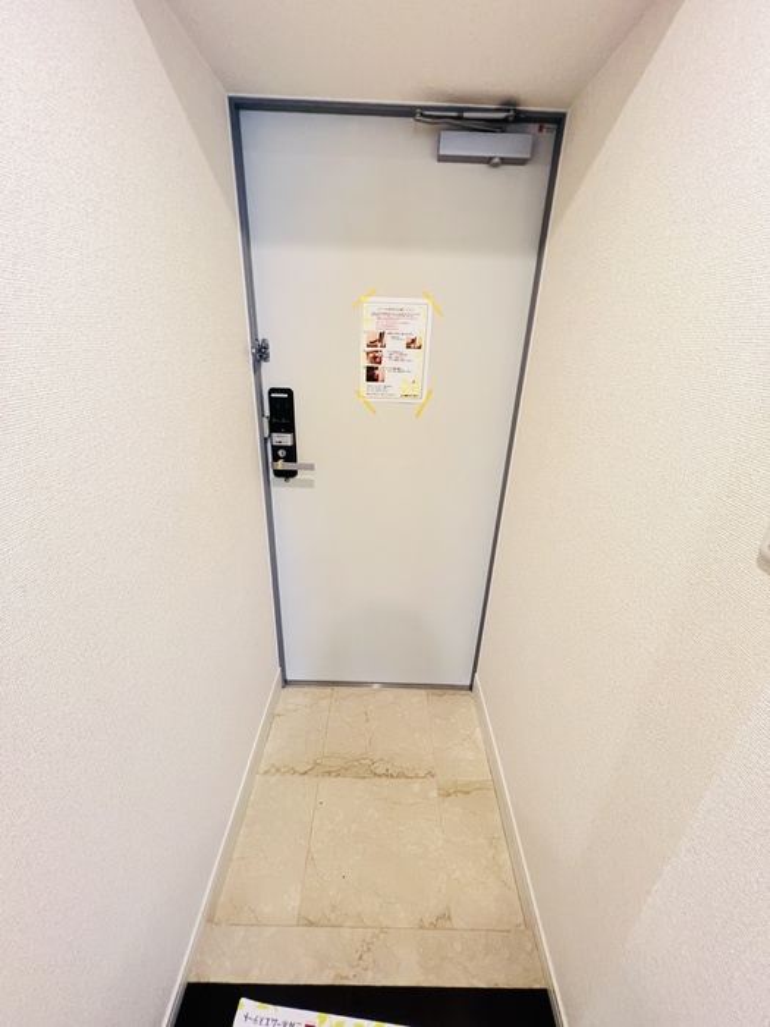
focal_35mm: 13
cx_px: 385
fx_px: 386
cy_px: 514
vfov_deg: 106.2
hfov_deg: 89.9
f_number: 1.8
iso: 400
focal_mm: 1.57
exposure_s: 1/50
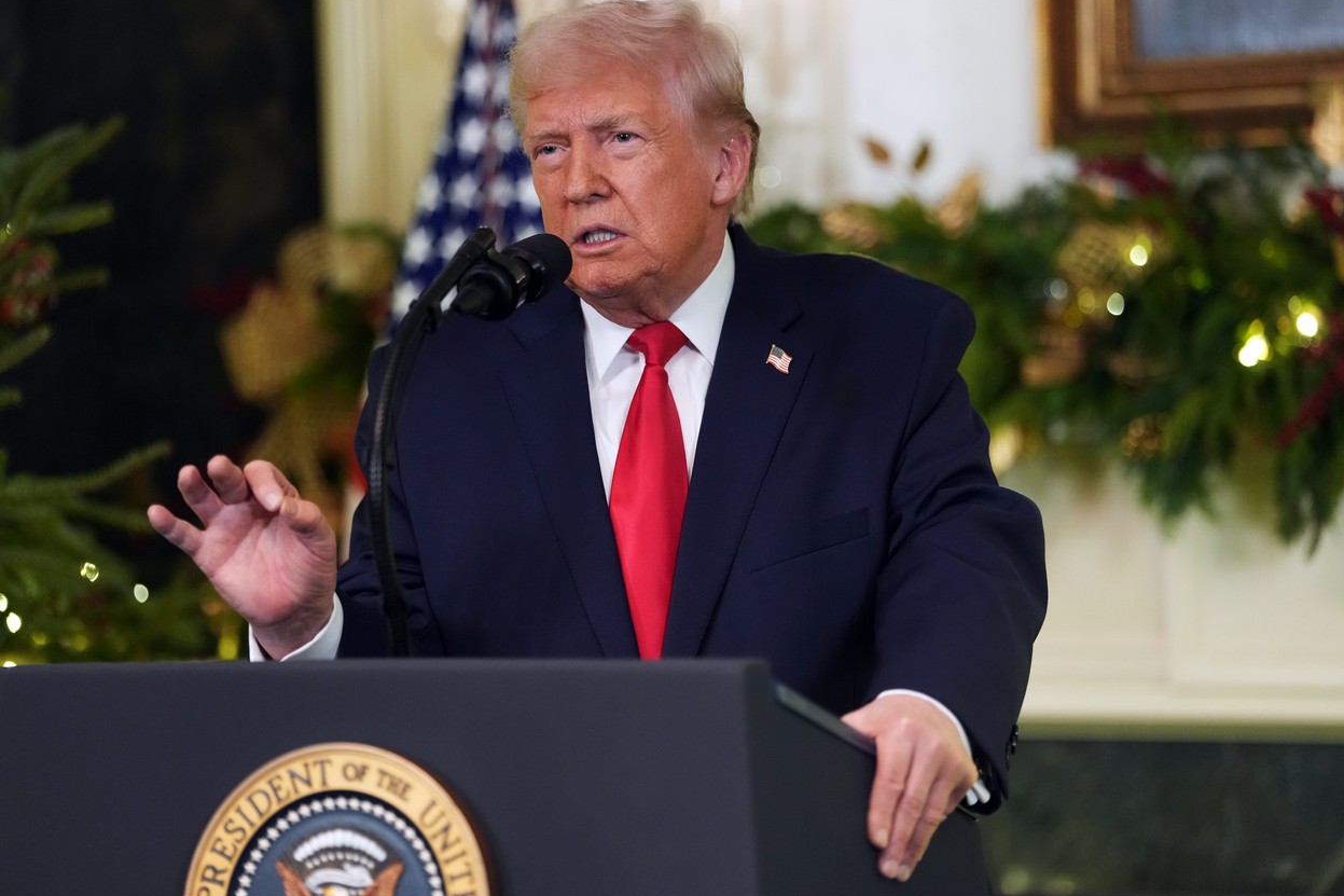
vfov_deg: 10.0
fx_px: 5114
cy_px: 437
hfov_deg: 15.0
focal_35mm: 137
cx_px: 685
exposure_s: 1/250
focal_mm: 122
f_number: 2
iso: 3200
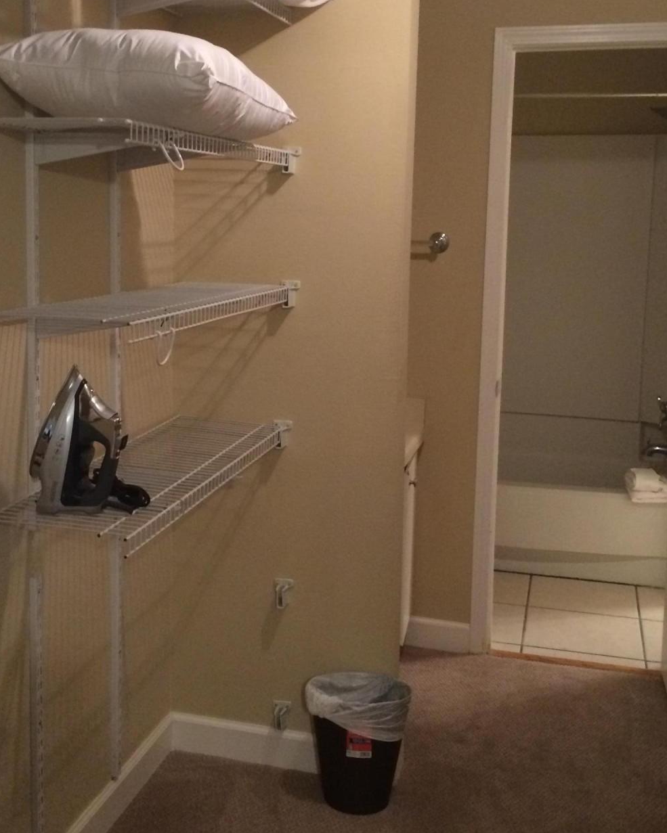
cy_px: 352
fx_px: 1135
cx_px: 244
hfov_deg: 32.6
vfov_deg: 40.2
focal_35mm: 46
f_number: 2.2
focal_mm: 4.15
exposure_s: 1/30
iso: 250
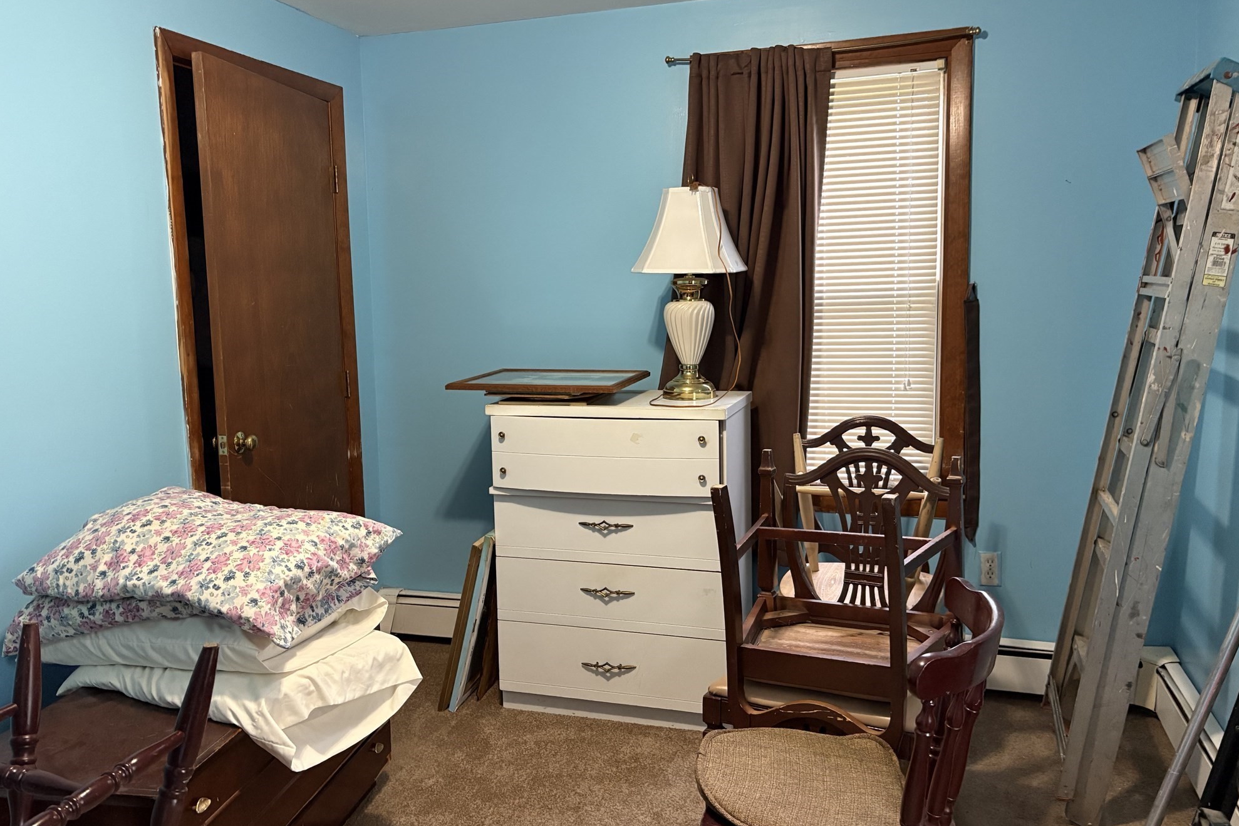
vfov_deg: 46.4
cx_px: 621
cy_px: 396
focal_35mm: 28
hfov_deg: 65.5
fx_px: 964
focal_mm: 5.96
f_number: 1.6
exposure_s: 1/40
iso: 500
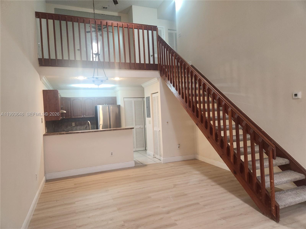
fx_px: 203
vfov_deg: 58.9
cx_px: 153
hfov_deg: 73.9
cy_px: 114
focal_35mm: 23
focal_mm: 5.4
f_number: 1.8
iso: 400
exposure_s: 1/120
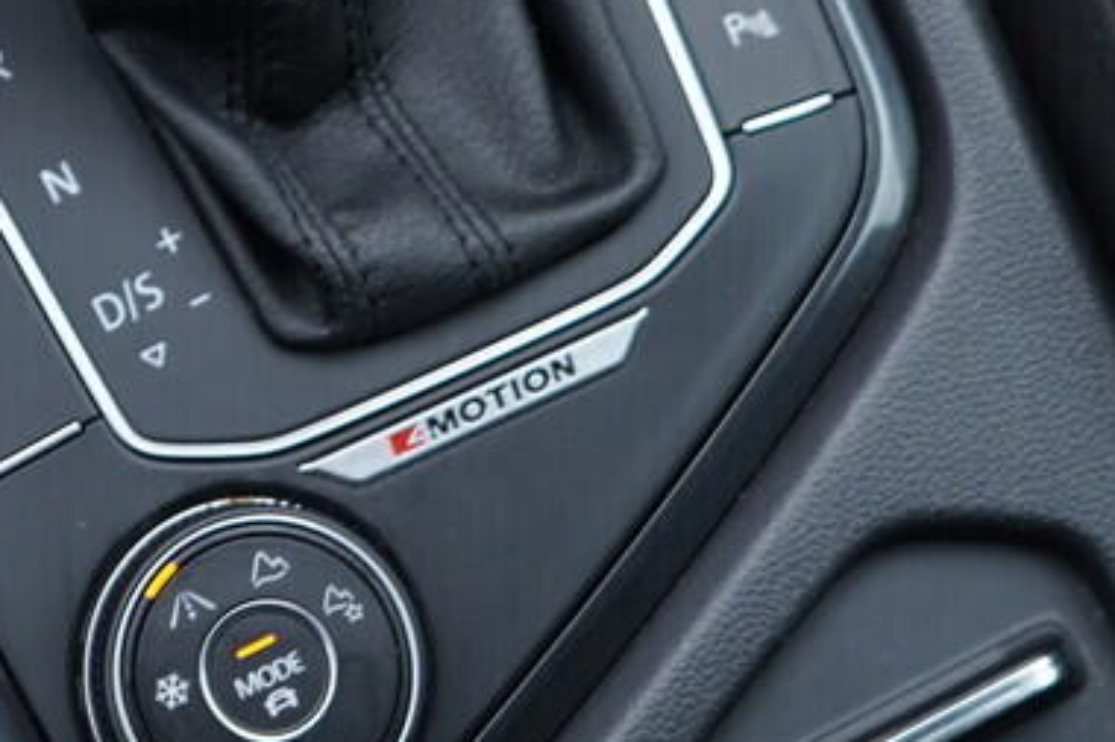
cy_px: -48
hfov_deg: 20.6
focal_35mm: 97
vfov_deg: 13.8
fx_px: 3003
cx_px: 109
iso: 250
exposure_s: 1/40
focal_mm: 24
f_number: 2.8
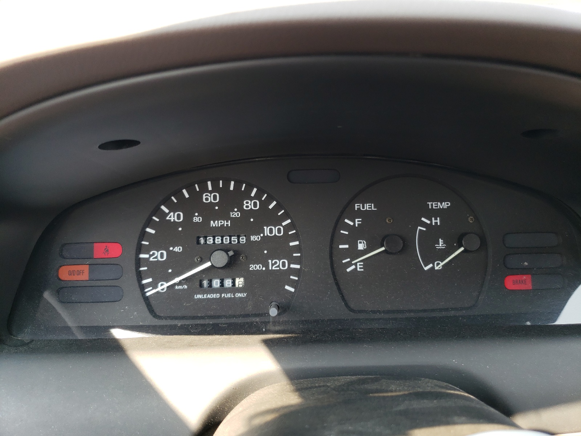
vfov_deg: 53.1
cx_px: 290
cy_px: 218
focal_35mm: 26
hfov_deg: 67.3
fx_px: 436
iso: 50
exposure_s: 1/154
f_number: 1.5
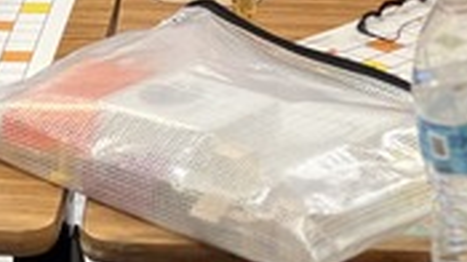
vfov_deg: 4.5
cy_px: -136
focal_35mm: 269
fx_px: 3327
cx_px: 104
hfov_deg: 8.0
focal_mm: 9
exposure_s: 1/40
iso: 320
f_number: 2.8
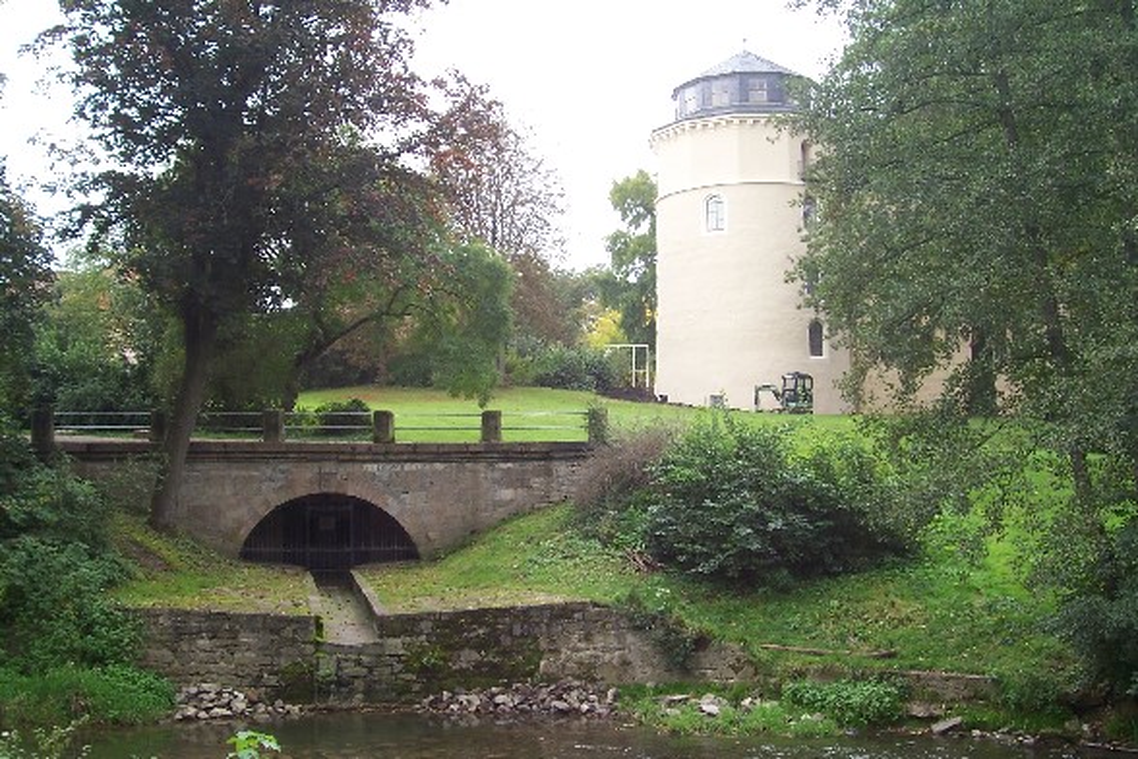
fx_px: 1328
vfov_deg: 31.9
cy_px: 380
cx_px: 569
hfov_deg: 46.4
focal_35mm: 42
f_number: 3
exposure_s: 1/90
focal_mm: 7
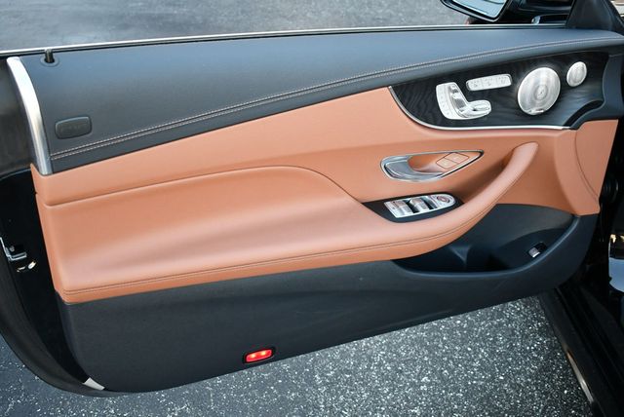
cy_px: 208
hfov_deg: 46.4
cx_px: 312
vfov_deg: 32.0
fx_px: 729
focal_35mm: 42
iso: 640
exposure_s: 1/250
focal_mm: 21
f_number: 3.8
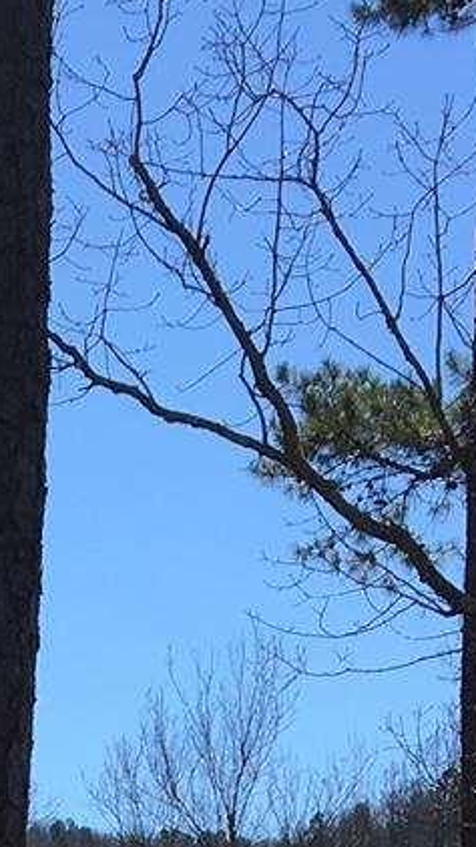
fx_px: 3392
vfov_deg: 12.9
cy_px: 1511
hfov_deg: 7.8
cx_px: -364
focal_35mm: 151
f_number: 2.2
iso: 25
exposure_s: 1/1508
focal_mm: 4.15
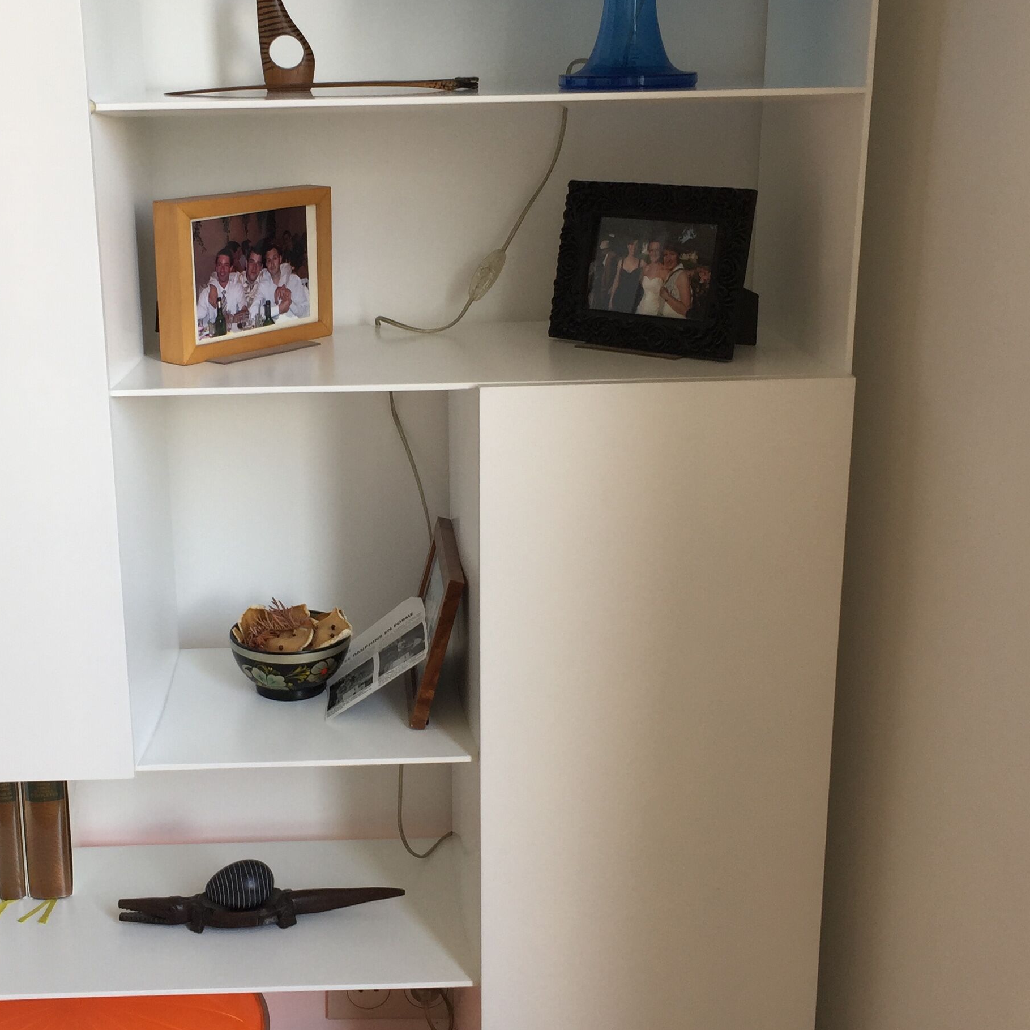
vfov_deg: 36.8
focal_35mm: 46
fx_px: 1549
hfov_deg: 36.5
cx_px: 368
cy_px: 502
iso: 32
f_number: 2.2
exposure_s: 1/50
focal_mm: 4.15
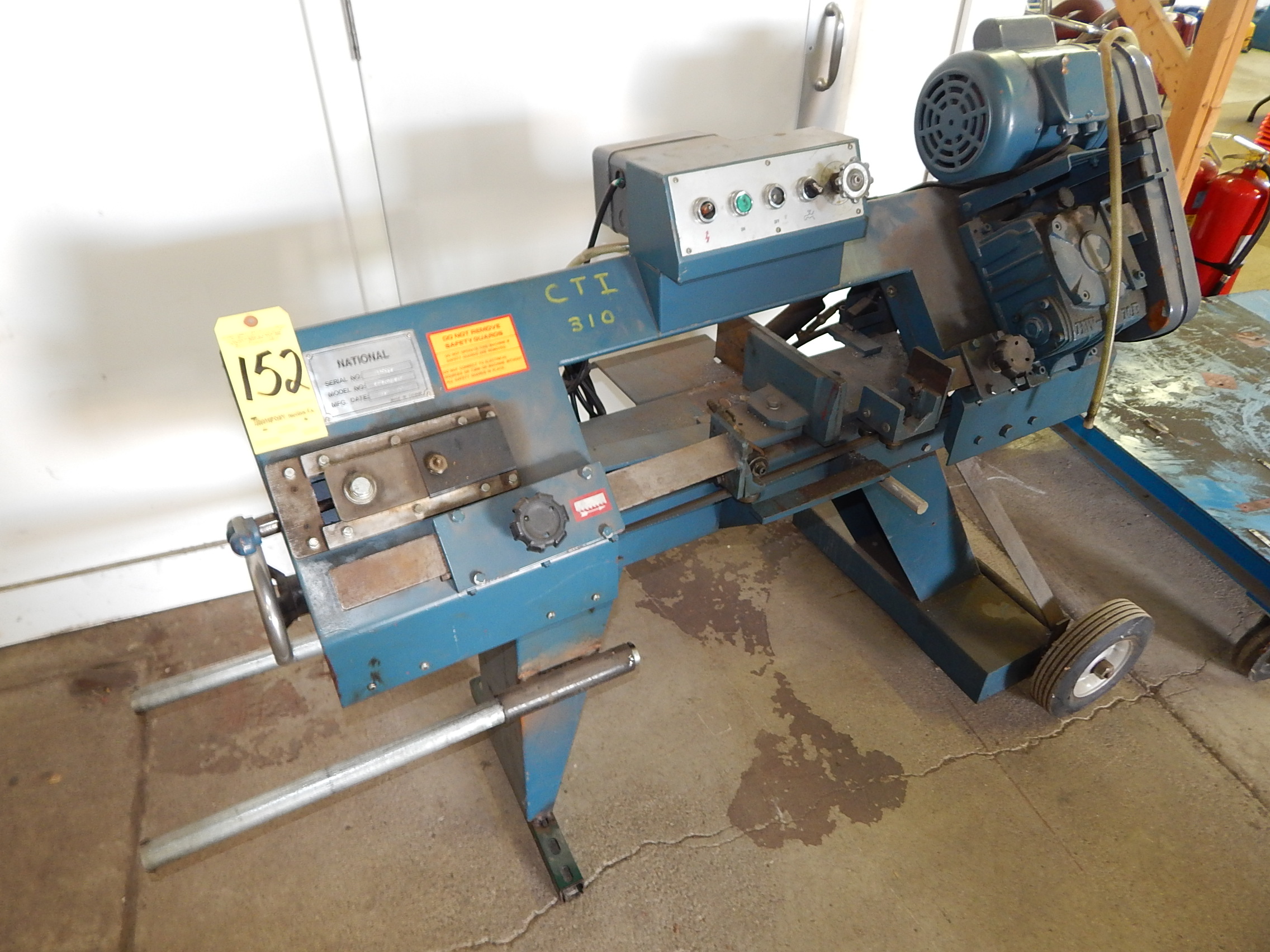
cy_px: 476
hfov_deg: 73.9
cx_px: 635
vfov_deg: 58.9
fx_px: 844
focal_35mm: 23
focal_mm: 4.1
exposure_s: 1/8
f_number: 3
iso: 200
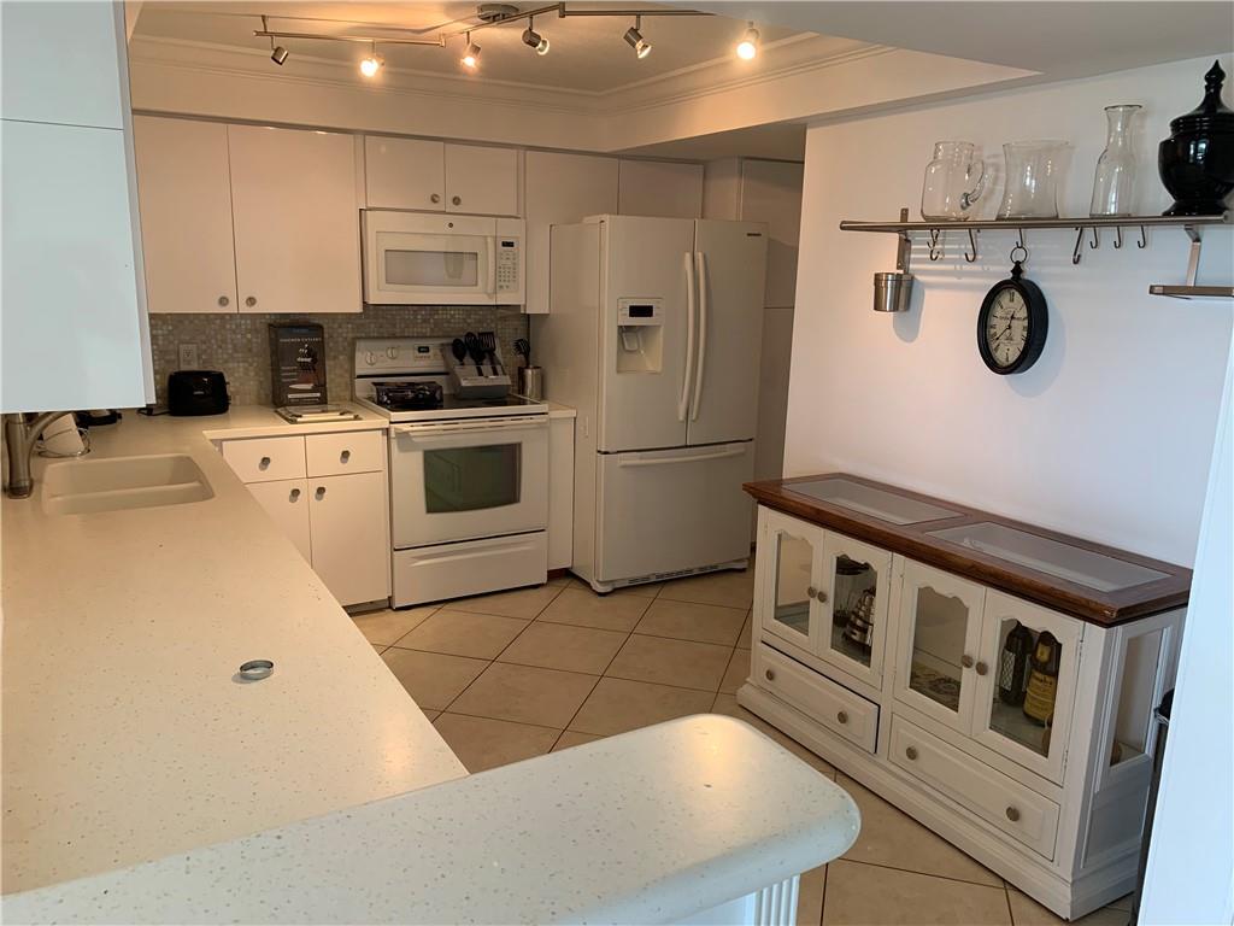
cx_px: 617
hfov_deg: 67.3
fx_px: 927
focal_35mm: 26
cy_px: 463
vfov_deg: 53.1
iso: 64
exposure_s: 1/60
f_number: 1.8
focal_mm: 4.25
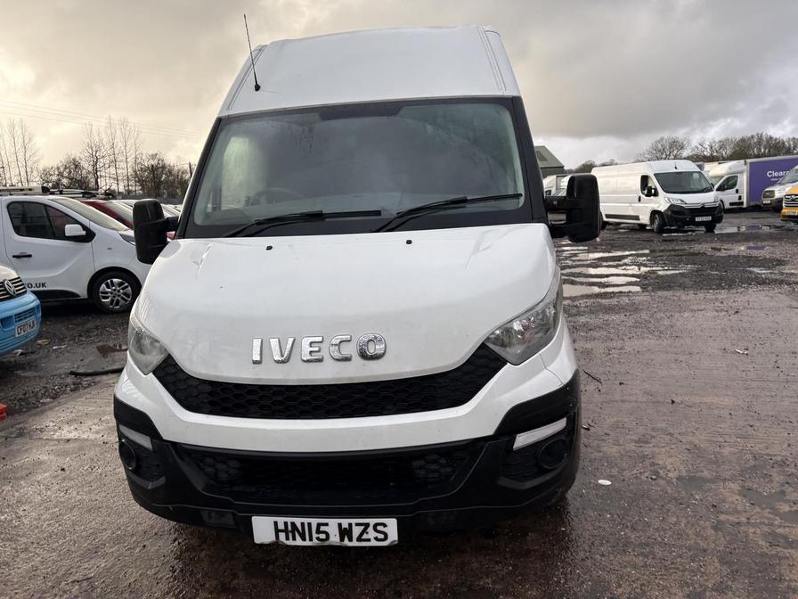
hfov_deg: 67.3
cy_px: 300
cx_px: 399
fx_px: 599
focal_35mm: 26
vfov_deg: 53.1
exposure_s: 1/285
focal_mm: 5.96
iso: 64
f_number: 1.6
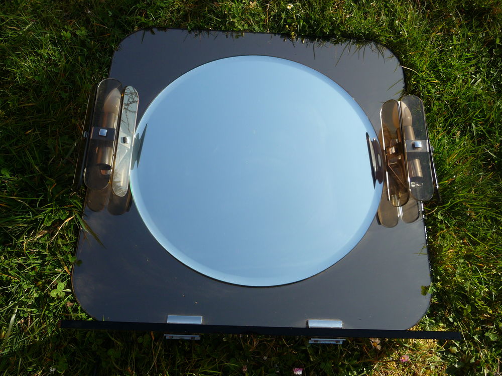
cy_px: 188
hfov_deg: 63.4
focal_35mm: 28
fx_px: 406
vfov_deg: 49.7
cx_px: 251
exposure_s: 1/640
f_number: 3.3
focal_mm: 4.7
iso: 100
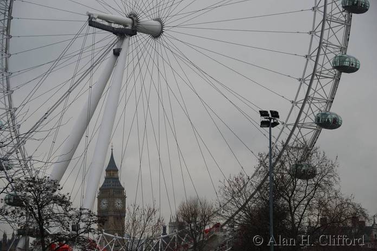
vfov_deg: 12.9
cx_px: 190
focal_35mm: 106
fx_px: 1110
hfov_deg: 19.3
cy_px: 126
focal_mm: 70
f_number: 5
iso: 100
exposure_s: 1/100
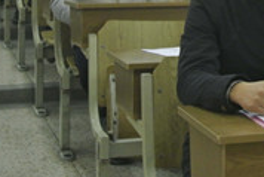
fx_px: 947
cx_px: 368
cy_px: -44
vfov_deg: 10.5
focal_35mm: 129
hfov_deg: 15.0
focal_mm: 16.9
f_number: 4.5
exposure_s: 1/60
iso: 800
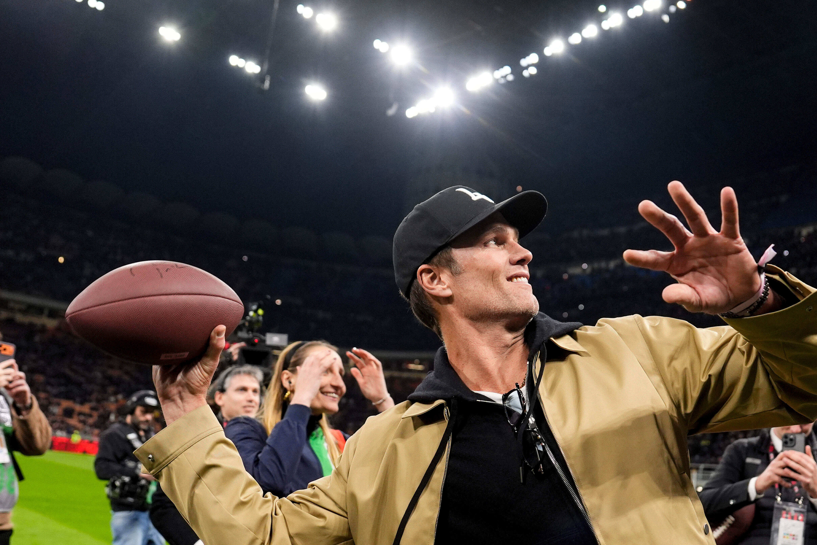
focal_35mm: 35
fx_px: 794
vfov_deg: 37.8
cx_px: 500
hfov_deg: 53.9
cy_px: 294
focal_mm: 24
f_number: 2.8
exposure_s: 1/1250
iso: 2000
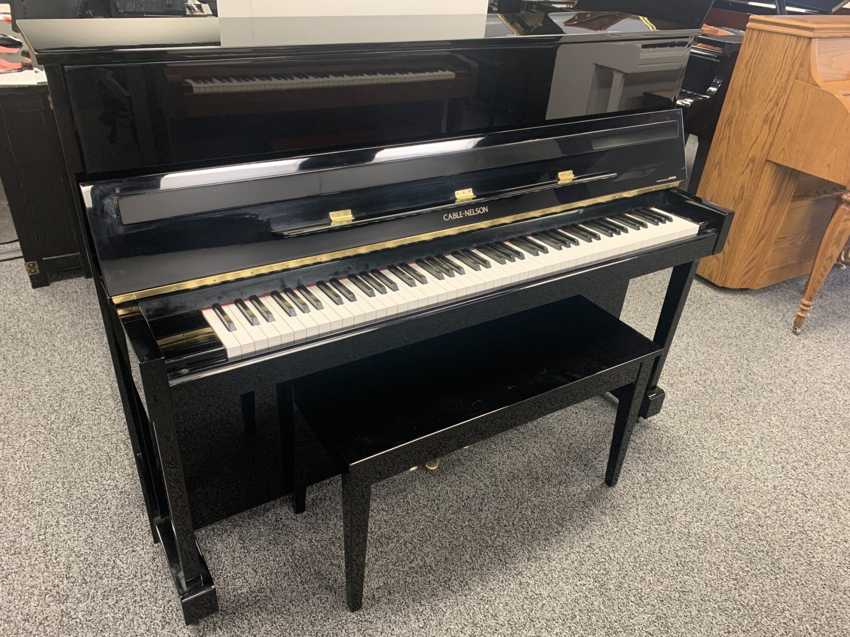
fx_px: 638
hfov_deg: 67.3
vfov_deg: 53.1
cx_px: 425
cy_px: 318
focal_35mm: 26
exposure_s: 1/40
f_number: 1.8
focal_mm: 4.25
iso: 400
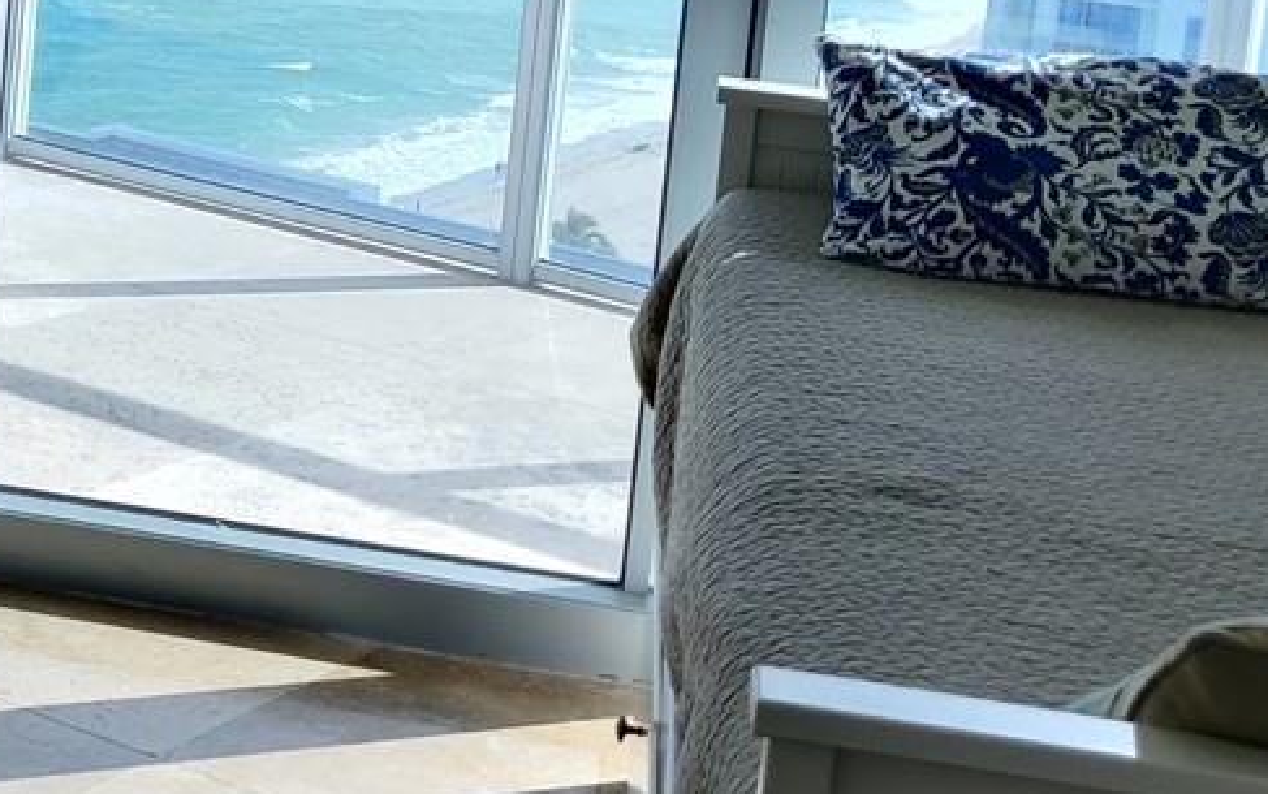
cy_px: -180
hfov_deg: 22.5
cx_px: -117
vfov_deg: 14.5
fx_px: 3008
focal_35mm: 87
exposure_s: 1/115
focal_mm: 4.25
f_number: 1.7
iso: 100
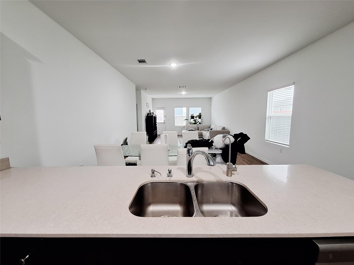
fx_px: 133
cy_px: 132
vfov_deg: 89.9
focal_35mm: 13
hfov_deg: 106.2
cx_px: 177
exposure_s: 1/40
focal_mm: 1.74
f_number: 2.2
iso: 160
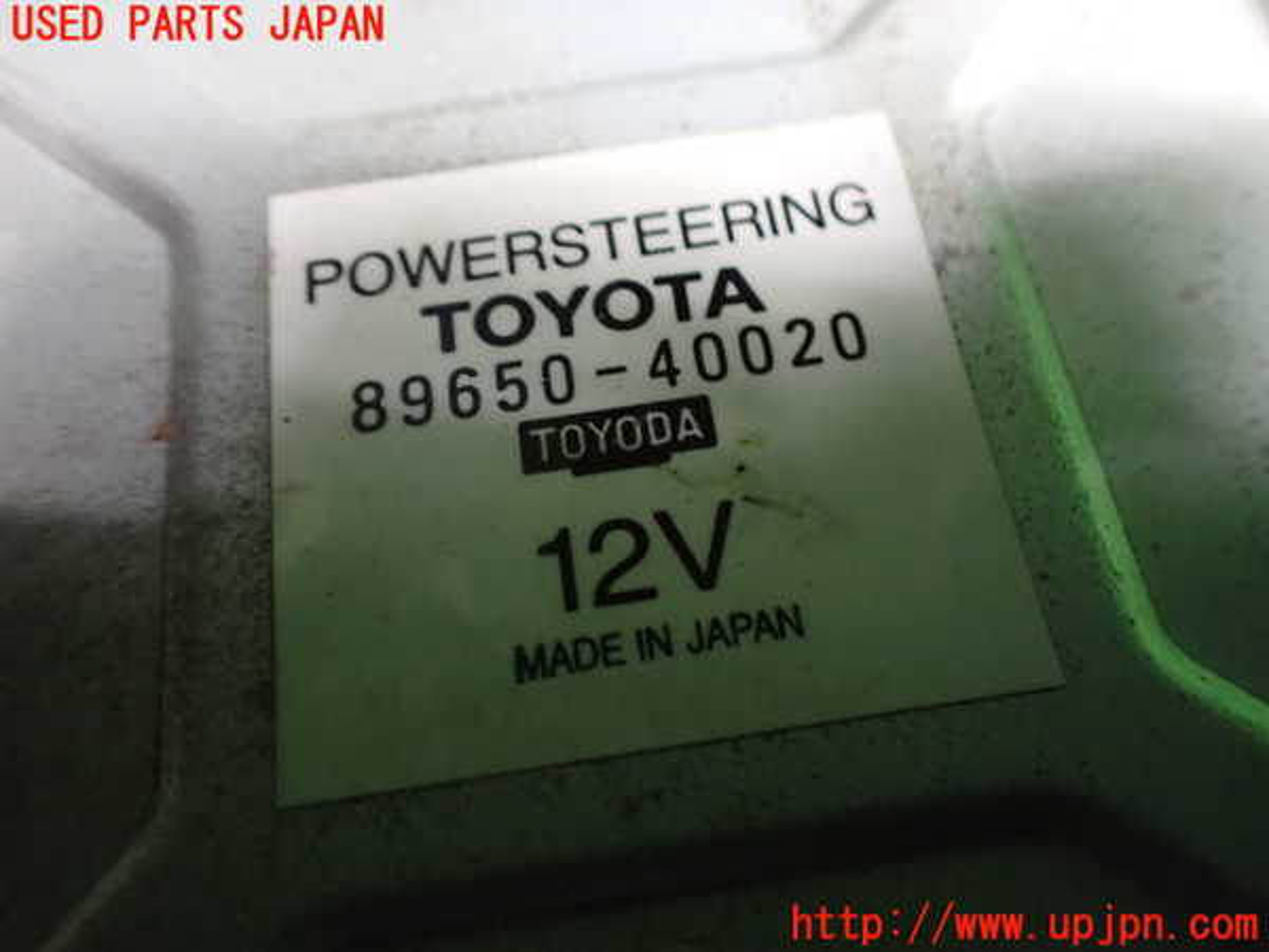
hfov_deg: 60.0
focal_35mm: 30
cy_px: 476
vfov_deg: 46.8
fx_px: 1100
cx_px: 634
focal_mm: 5.4
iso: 1250
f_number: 2.3
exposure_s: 1/30
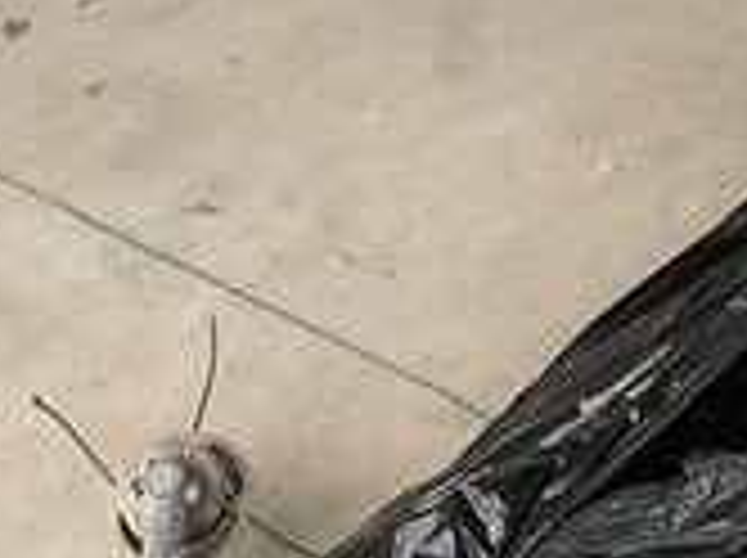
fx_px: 2413
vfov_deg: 11.9
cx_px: 1188
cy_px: -513
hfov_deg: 15.9
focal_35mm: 112
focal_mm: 3
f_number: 1.8
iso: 16
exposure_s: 1/260
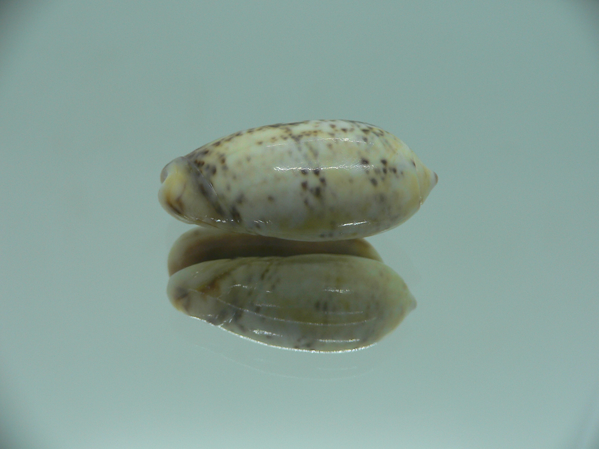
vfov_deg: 40.7
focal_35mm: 35
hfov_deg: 52.6
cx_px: 300
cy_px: 224
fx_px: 606
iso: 80
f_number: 2.8
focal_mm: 4.6
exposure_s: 1/60
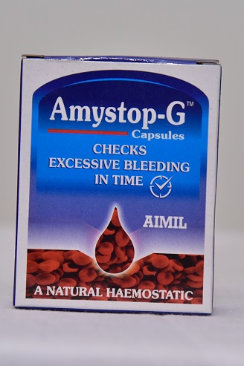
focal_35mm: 128
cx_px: 117
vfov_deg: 16.0
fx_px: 1303
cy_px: 192
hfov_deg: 10.7
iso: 1600
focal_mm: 120
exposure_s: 1/160
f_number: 5.6
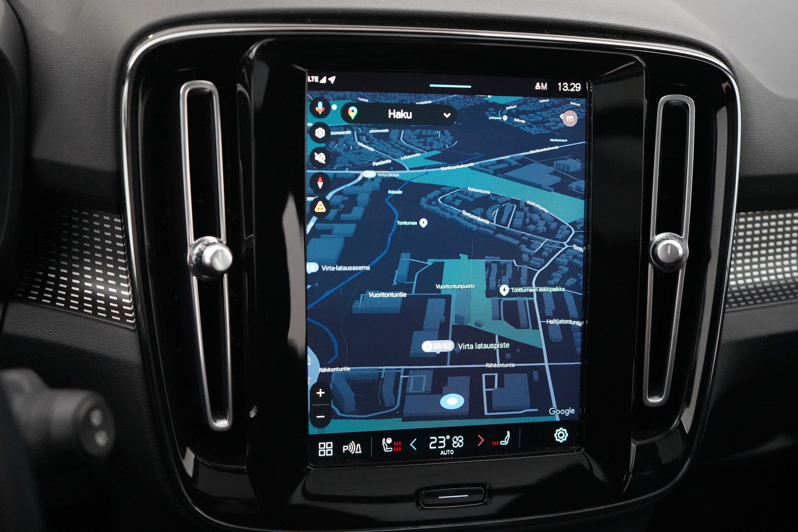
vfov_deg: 34.2
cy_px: 266
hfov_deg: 49.6
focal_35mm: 39
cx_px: 399
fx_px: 864
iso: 12800
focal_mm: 39
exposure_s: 1/125
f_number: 4
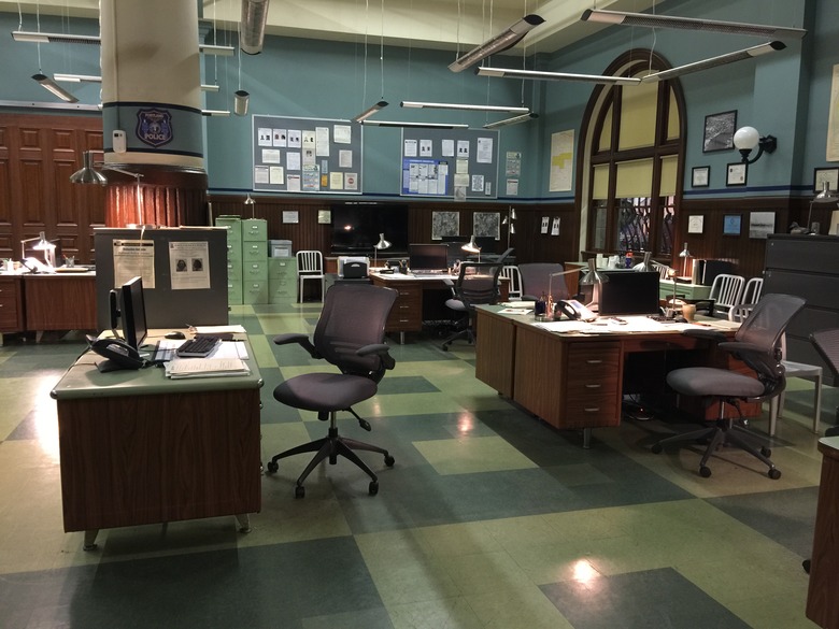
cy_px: 314
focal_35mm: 29
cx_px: 420
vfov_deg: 48.2
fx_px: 703
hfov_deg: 61.7
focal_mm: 4.15
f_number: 2.2
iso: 80
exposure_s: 1/4
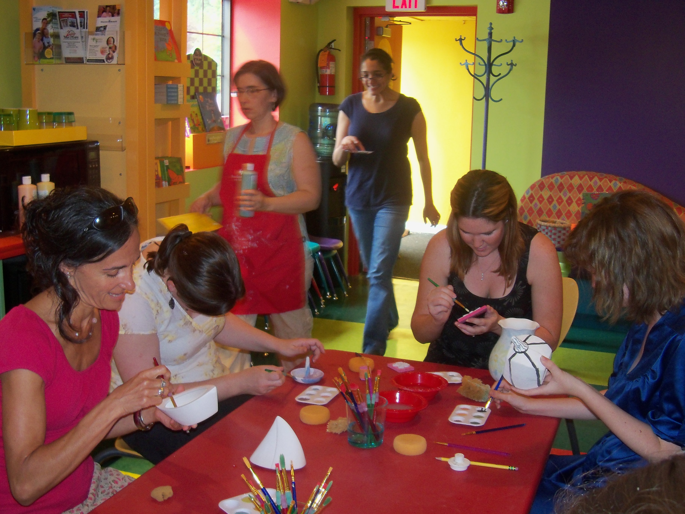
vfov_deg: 34.3
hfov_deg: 44.8
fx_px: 831
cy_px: 257
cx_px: 342
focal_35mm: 42
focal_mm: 7.5
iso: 200
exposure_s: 1/30
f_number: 3.7
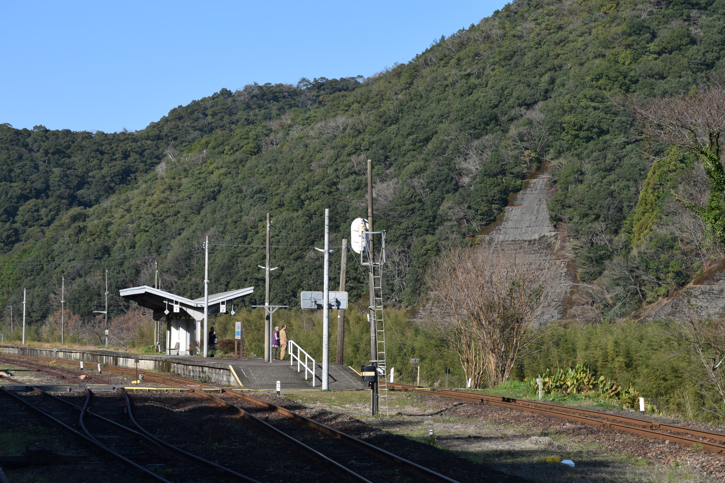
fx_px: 1661
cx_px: 362
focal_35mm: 82
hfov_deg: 24.6
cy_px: 242
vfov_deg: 16.6
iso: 200
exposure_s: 1/320
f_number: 9
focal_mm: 55
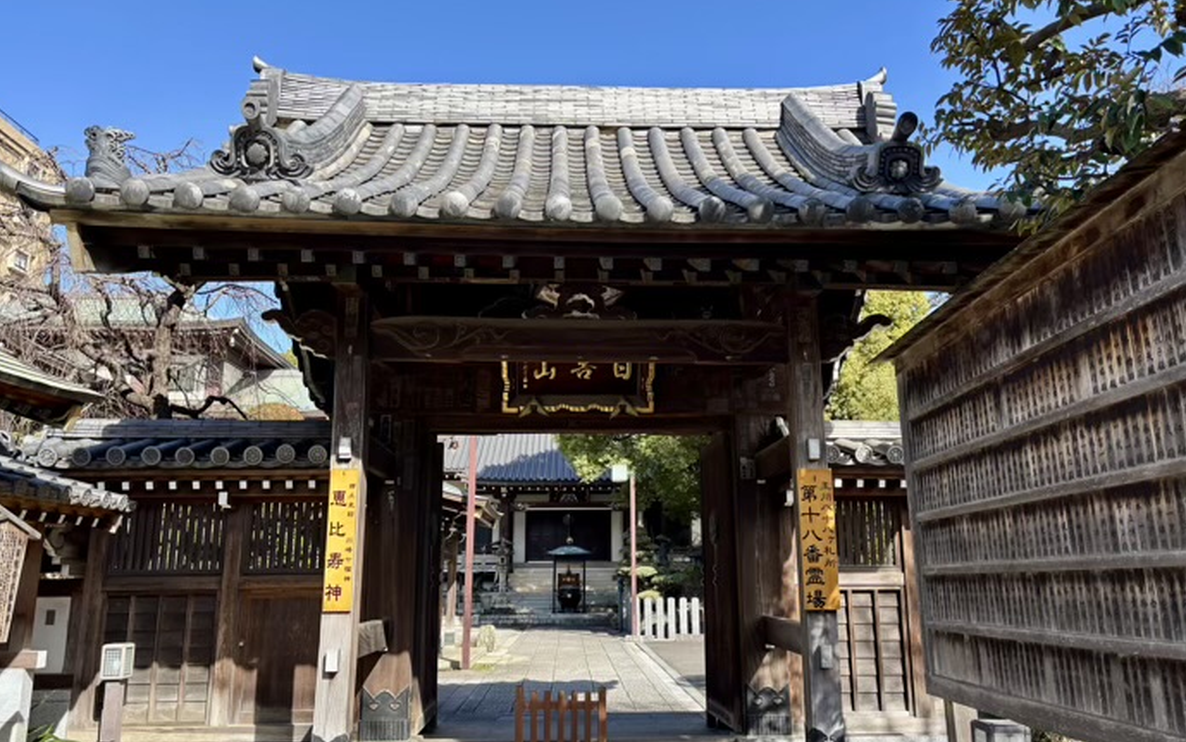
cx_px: 587
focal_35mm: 28
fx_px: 905
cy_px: 378
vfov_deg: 44.6
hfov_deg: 66.5
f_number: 1.6
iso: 50
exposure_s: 1/1007
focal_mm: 5.96
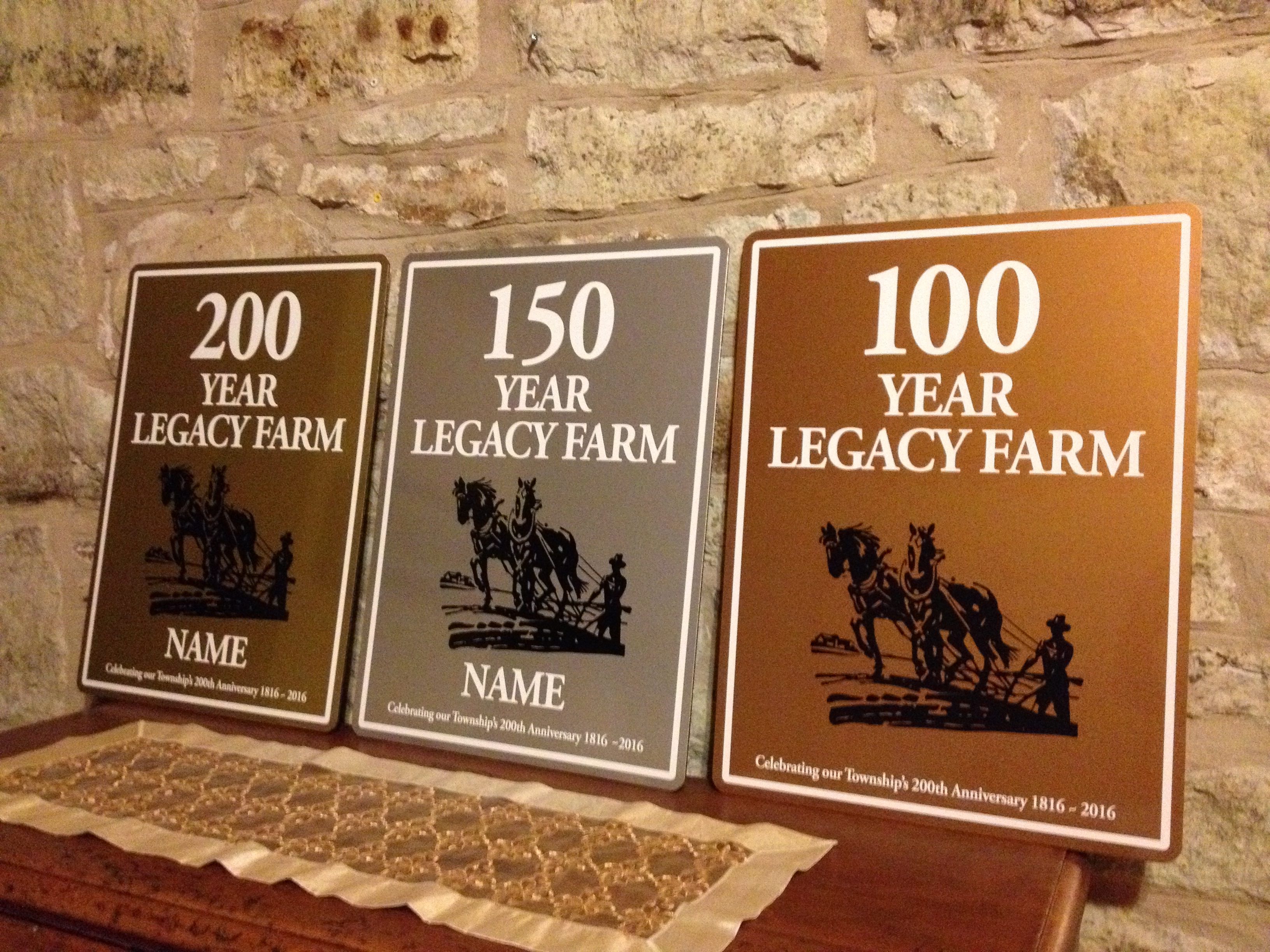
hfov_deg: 52.6
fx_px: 1284
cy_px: 476
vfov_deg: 40.7
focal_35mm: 35
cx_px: 635
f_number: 2.4
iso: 800
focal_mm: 4.28
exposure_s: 1/15
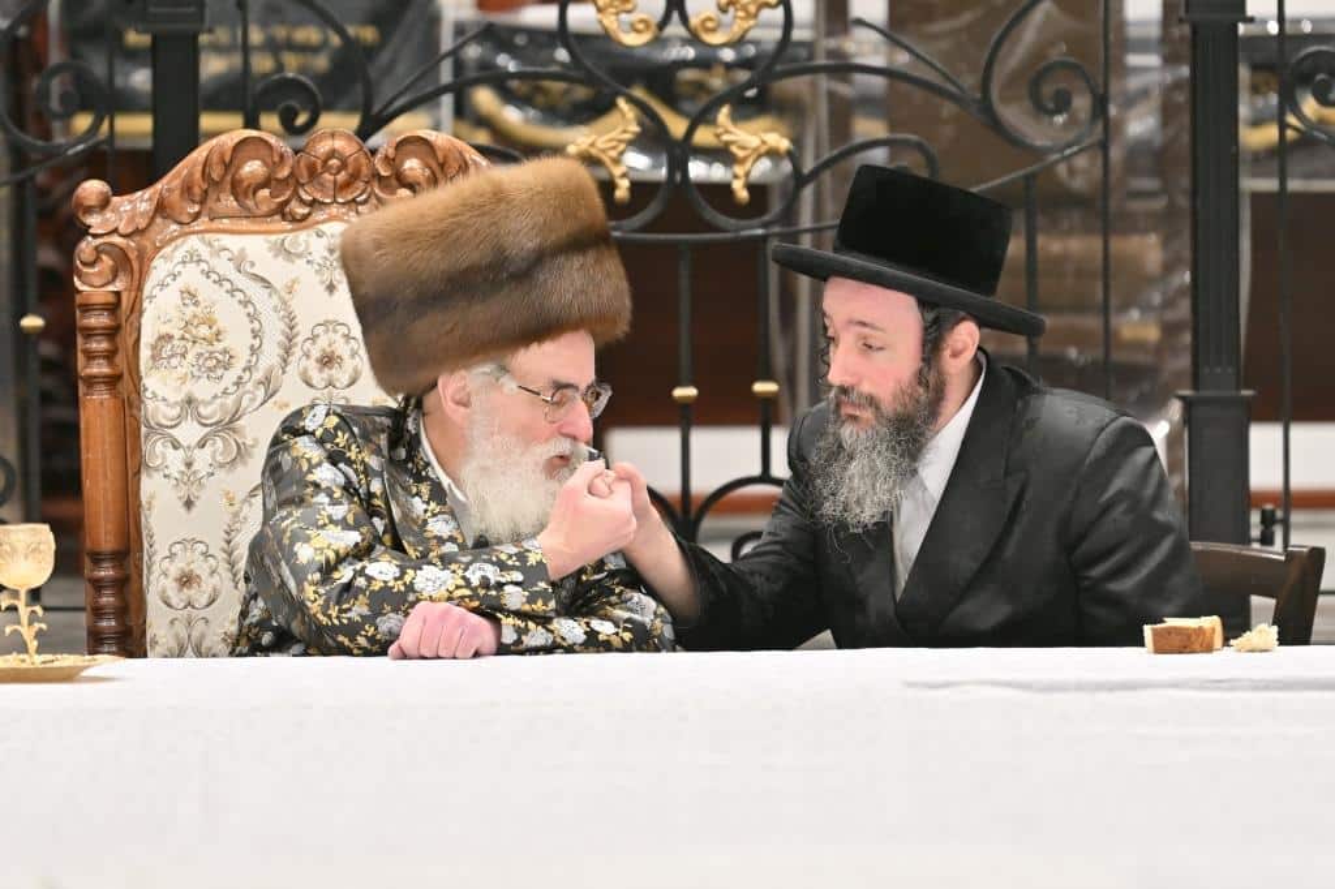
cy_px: 444
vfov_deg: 4.6
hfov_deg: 6.9
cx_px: 668
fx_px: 11121
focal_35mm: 300
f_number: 2.8
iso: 250
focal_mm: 200
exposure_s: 1/320
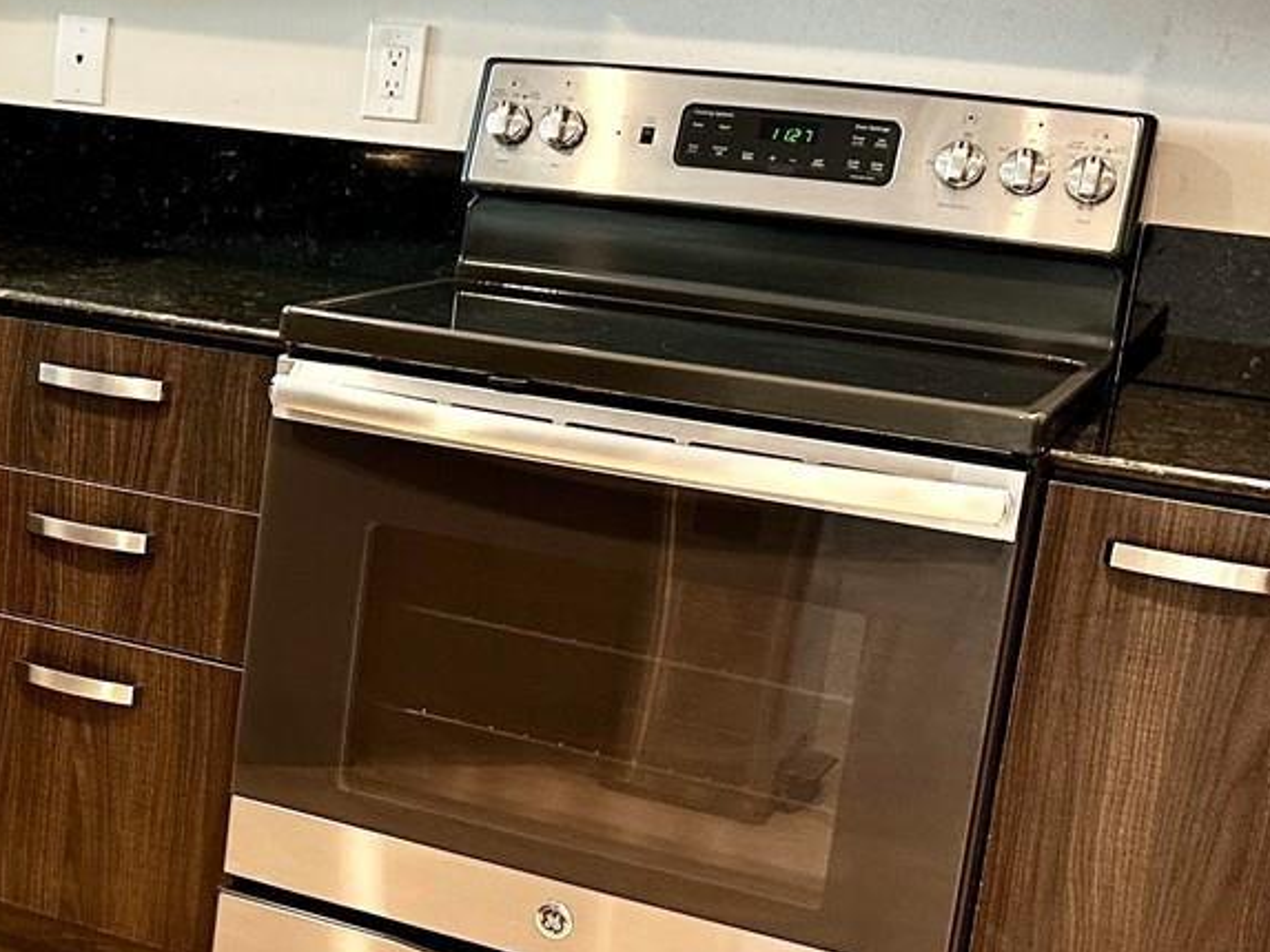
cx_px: -98
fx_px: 2459
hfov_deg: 26.8
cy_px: 443
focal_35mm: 67
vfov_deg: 21.9
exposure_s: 1/60
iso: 160
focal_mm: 6.86
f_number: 1.78
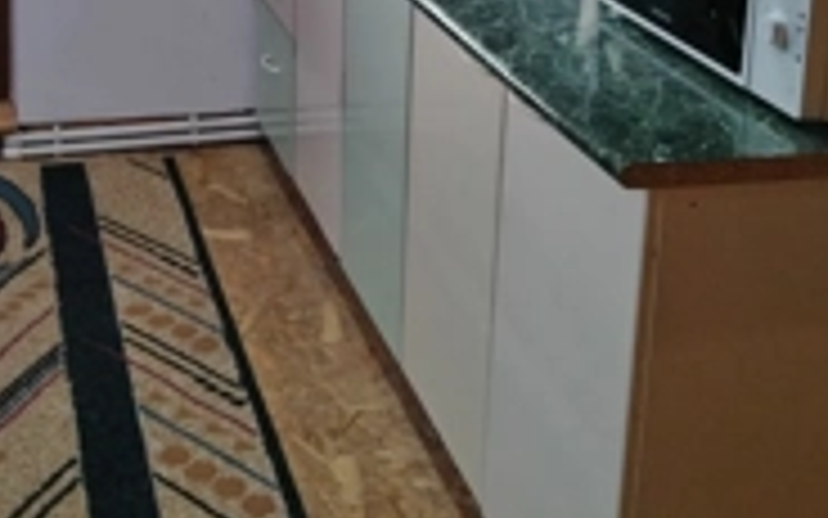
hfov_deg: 33.7
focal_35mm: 60
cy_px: -126
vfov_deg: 20.1
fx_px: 1354
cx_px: 284
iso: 104
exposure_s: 1/50
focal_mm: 4.25
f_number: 1.8
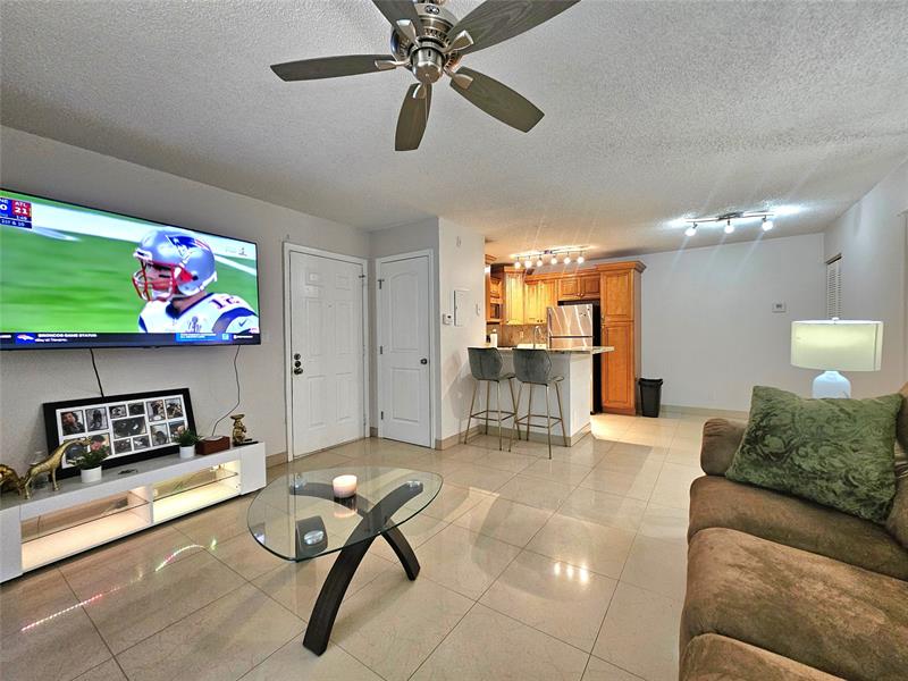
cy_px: 340
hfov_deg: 106.2
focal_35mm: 13
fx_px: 341
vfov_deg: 89.9
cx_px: 454
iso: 400
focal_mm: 2.2
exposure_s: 1/40
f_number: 2.2
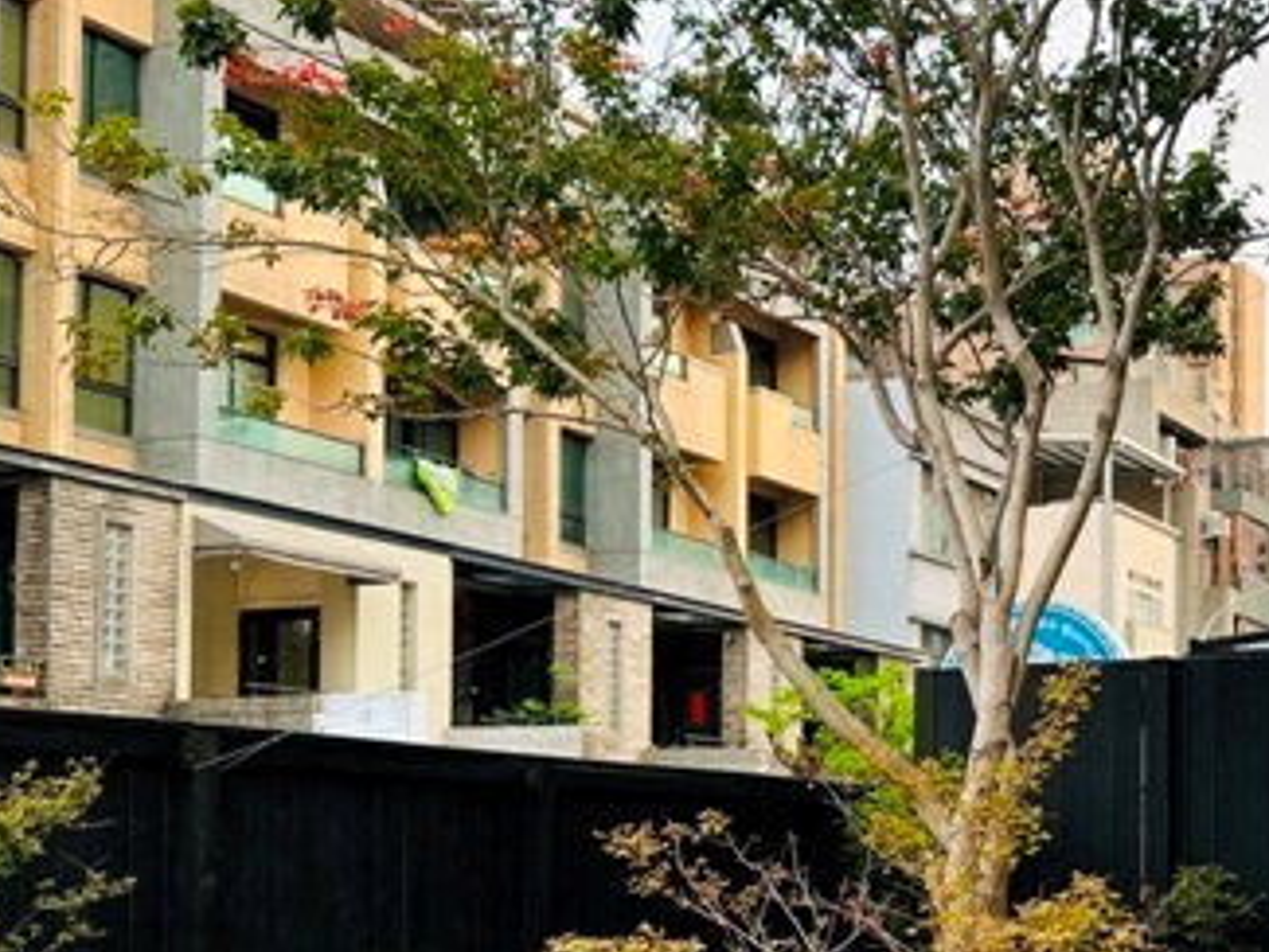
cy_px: 788
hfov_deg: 31.4
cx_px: 1105
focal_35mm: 59
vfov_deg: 24.4
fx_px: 2164
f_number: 1.78
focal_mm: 6.86
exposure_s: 1/210
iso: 64
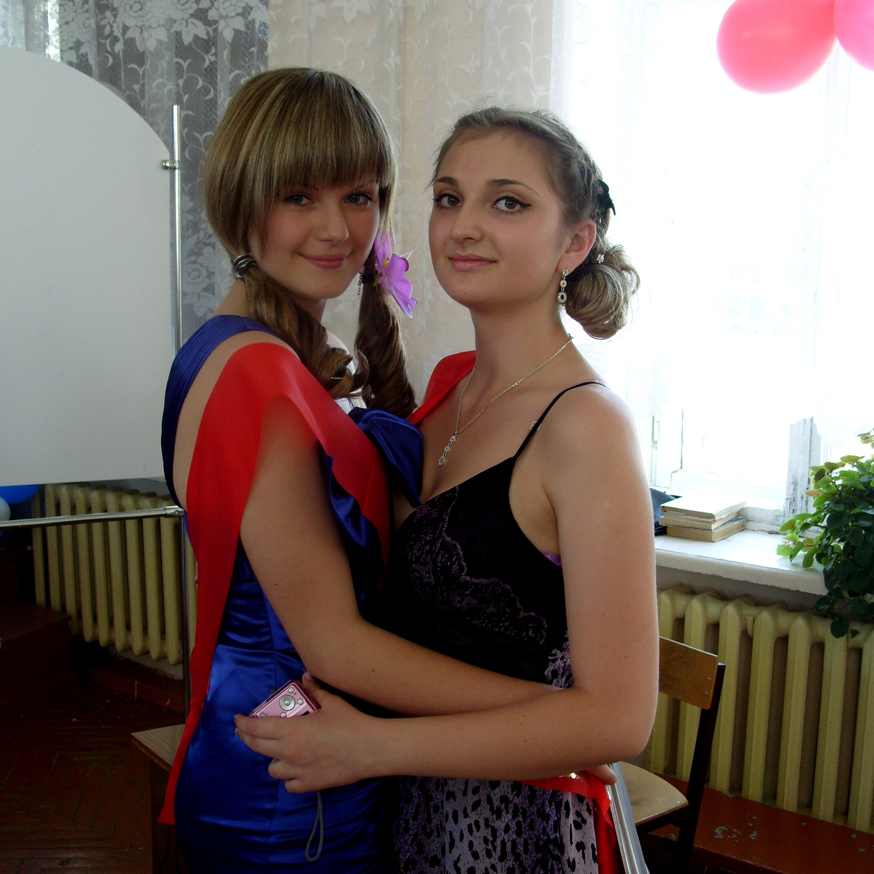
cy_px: 463
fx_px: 1200
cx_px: 442
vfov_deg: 40.0
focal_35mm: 42
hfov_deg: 40.0
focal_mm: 7.8
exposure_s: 1/45
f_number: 2.8
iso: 80
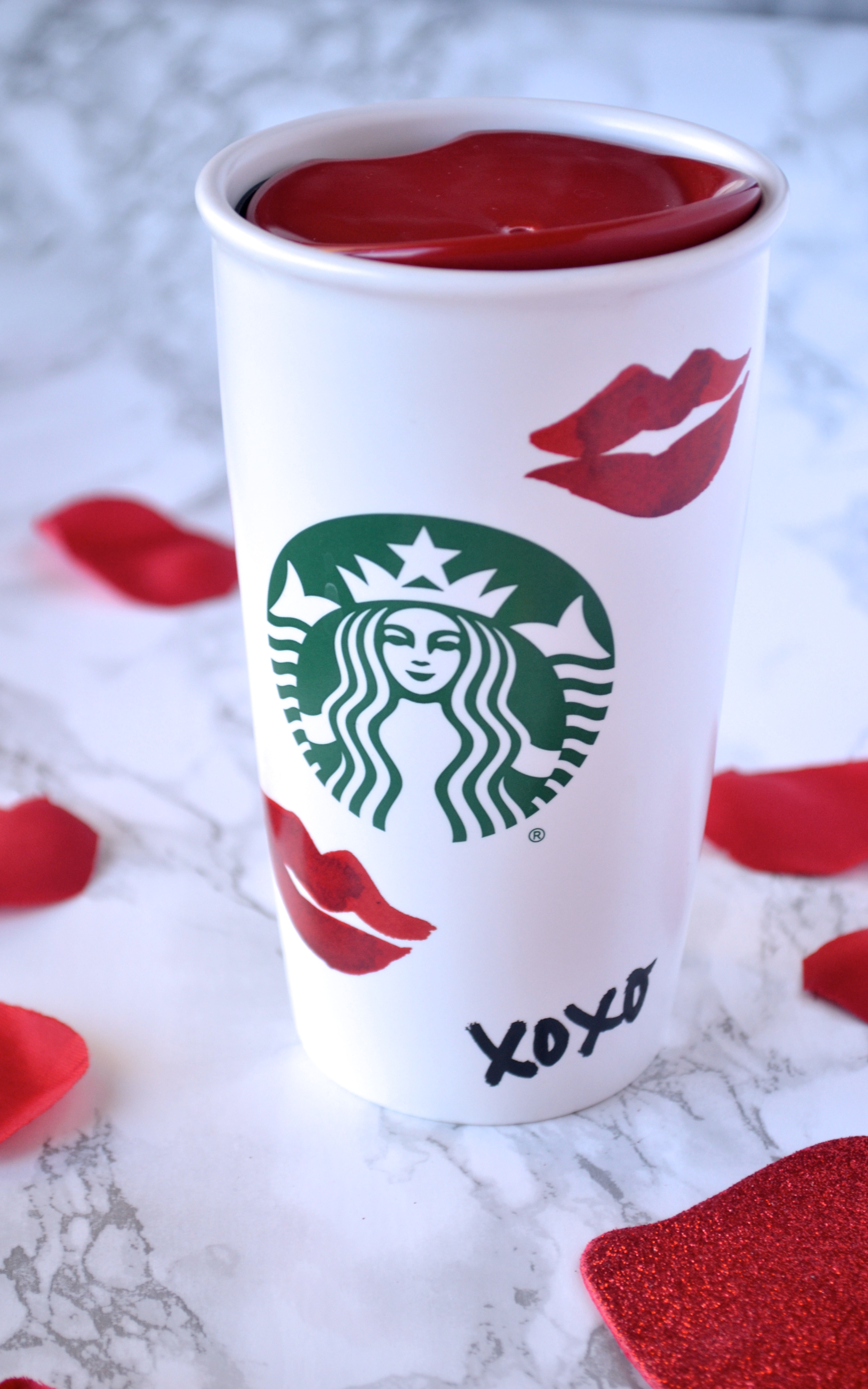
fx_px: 2801
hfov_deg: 17.6
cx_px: 415
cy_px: 695
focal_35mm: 74
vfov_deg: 27.8
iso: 400
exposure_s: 1/80
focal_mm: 48
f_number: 5.6
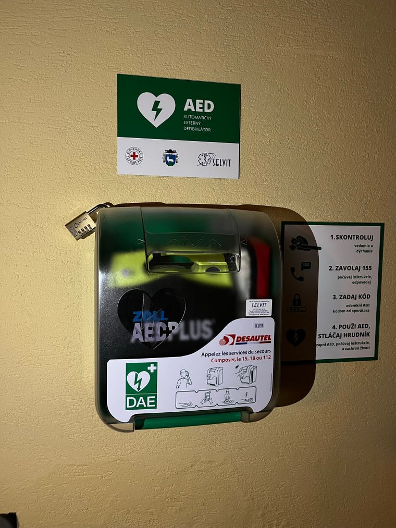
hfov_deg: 53.1
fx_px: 396
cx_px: 198
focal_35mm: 26
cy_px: 264
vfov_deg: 67.3
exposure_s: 1/25
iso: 500
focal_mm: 5.1
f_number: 1.6
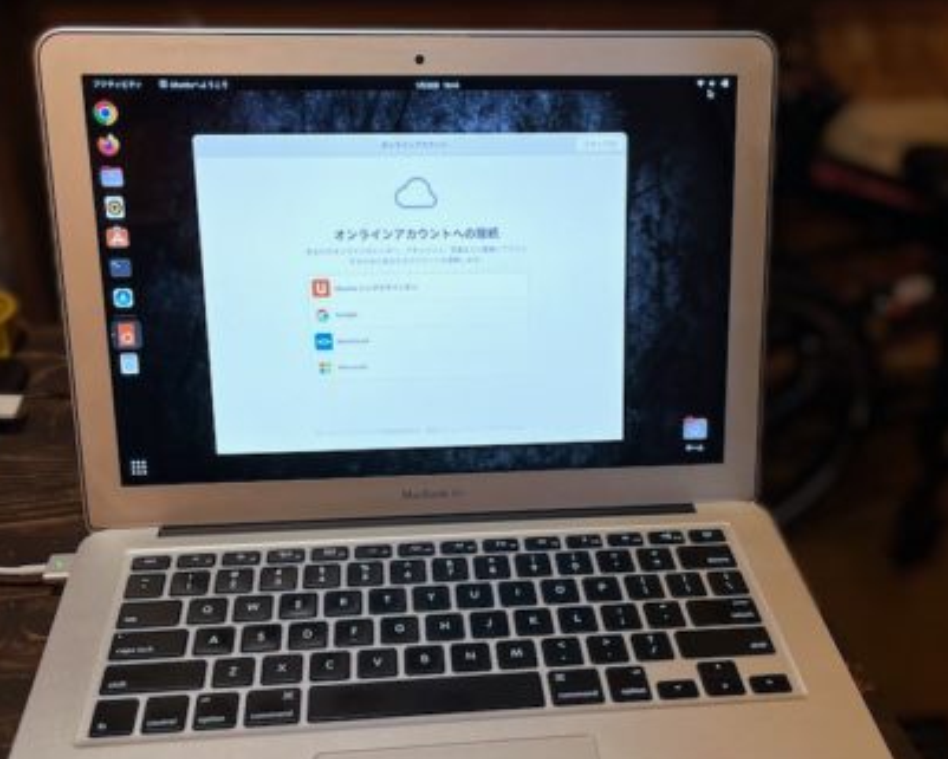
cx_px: 499
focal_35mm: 38
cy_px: 485
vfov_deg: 38.9
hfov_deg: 47.9
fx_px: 1066
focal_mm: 5.1
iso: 50
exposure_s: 1/100
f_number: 1.6
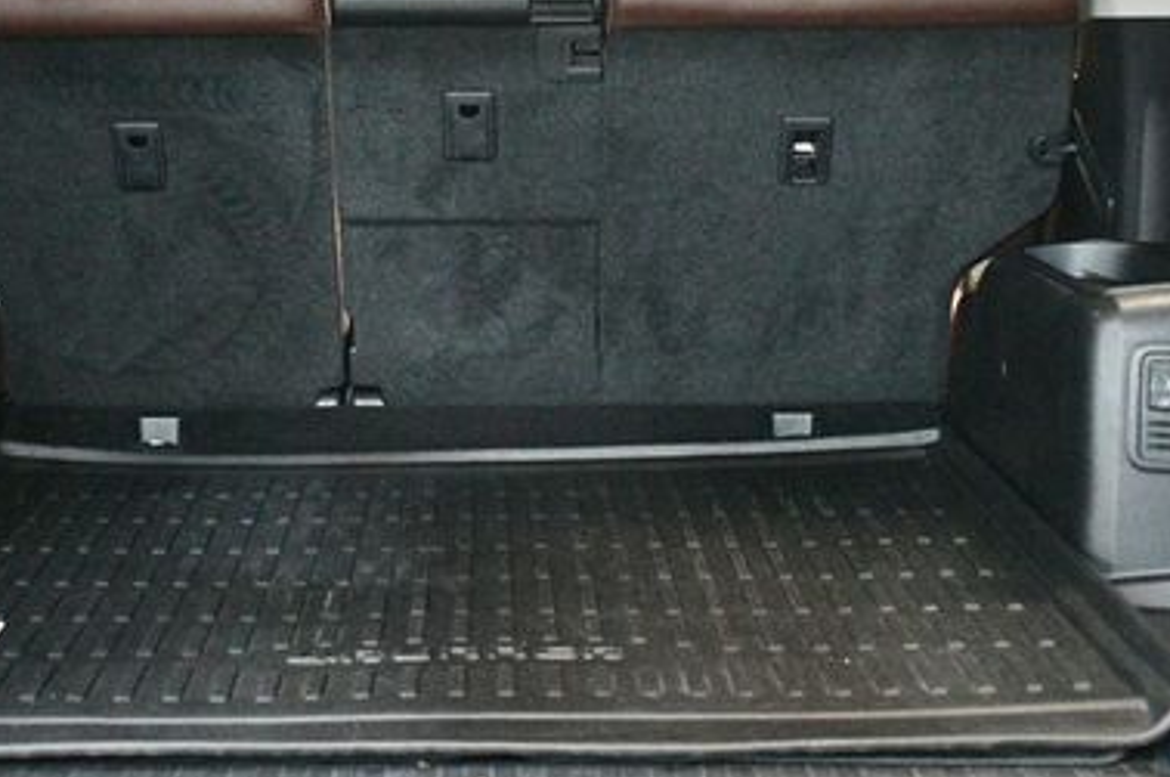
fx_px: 1980
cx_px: 455
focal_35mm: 61
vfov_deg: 22.2
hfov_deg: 32.8
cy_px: 322
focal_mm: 24
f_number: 3.8
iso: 11400
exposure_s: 1/60
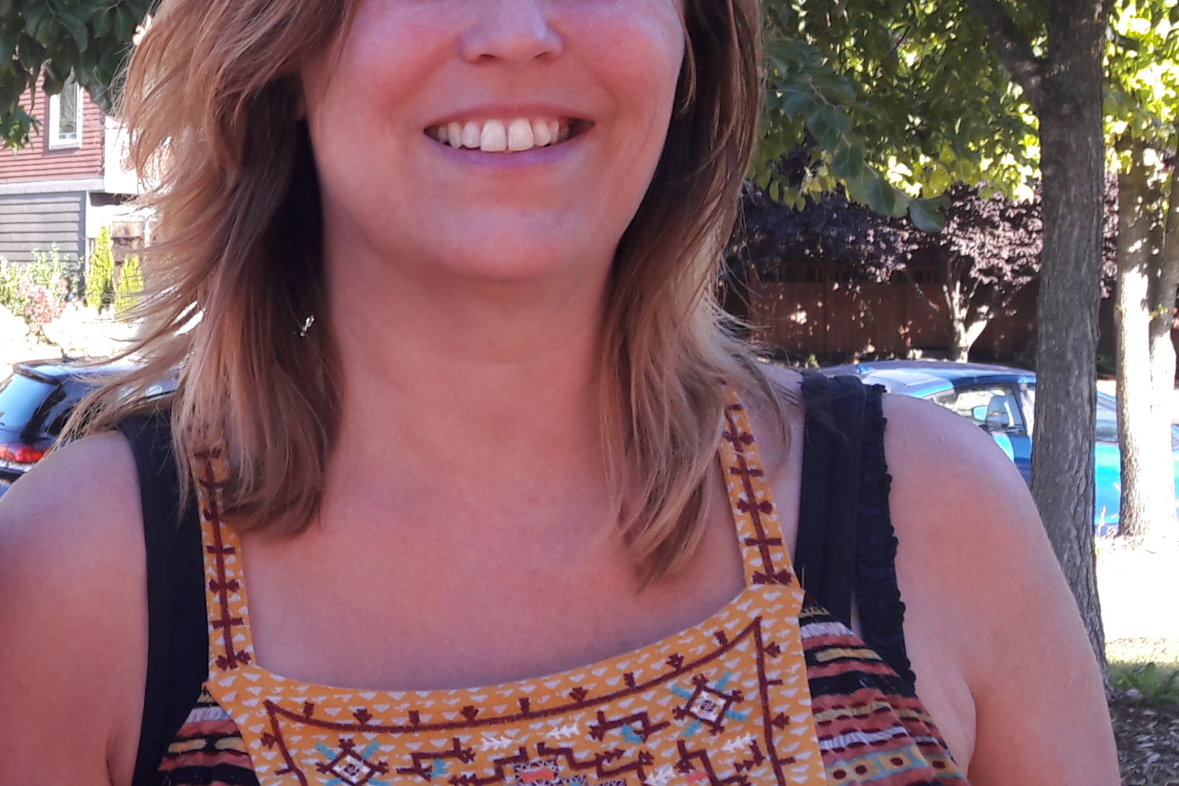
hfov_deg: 27.4
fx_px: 2259
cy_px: 202
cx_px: -20
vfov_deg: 19.6
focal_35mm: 69
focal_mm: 3.7
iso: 40
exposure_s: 1/158
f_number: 1.9
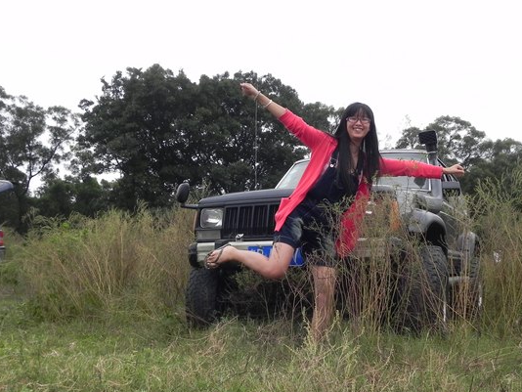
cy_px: 237
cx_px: 306
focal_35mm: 38
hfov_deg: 48.7
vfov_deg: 37.6
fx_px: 573
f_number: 5
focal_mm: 5.2
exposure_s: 1/319
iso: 160
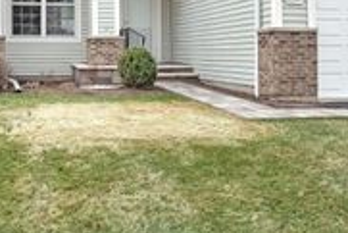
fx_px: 561
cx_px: 156
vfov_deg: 22.2
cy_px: -21
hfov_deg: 34.4
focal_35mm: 58
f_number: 11
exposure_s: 1/160
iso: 200
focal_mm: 21
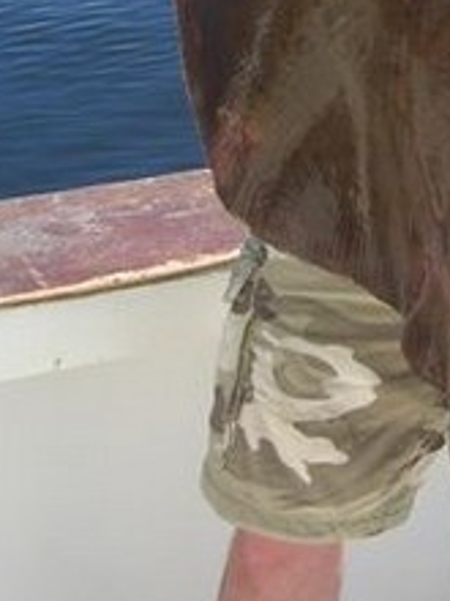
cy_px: -49
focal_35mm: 109
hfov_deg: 13.4
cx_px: 472
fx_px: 1889
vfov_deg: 17.5
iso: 80
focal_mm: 7.9
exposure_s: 1/640
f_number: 4
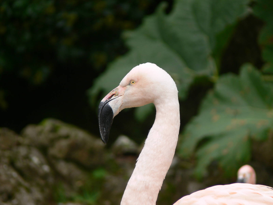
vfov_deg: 3.5
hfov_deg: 4.7
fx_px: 3312
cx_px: 136
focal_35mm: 420
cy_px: 102
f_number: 4
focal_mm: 88.8
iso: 80
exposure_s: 1/80
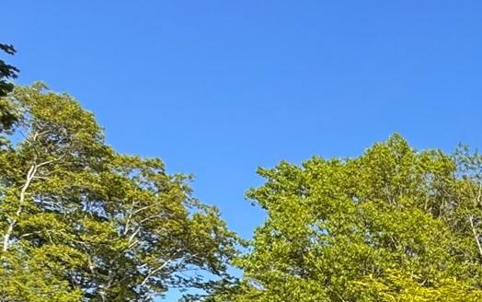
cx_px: 692
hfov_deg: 26.8
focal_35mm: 58
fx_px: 762
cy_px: 387
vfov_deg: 20.5
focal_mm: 2.22
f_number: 2.2
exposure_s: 1/552
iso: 50
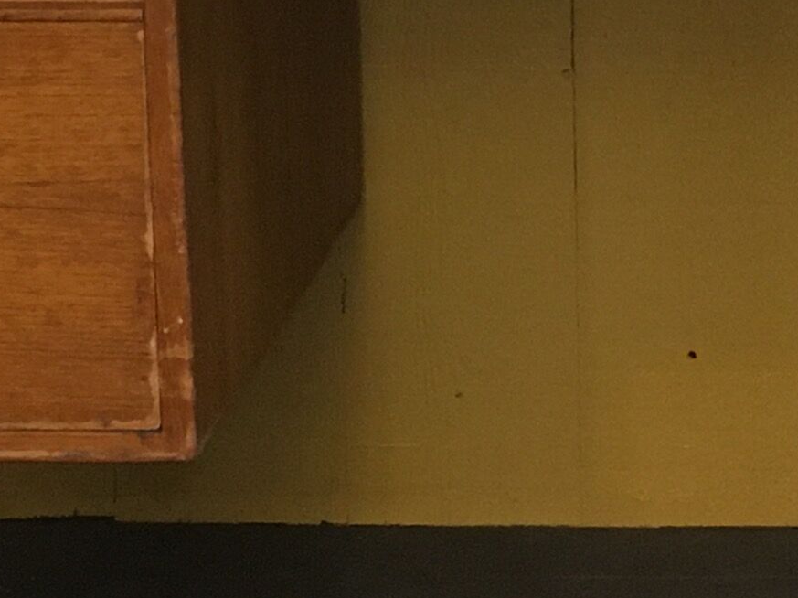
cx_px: 724
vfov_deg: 11.0
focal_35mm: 134
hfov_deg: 14.6
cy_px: 48
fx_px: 3088
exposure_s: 1/33
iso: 250
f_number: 2.2
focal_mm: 4.15
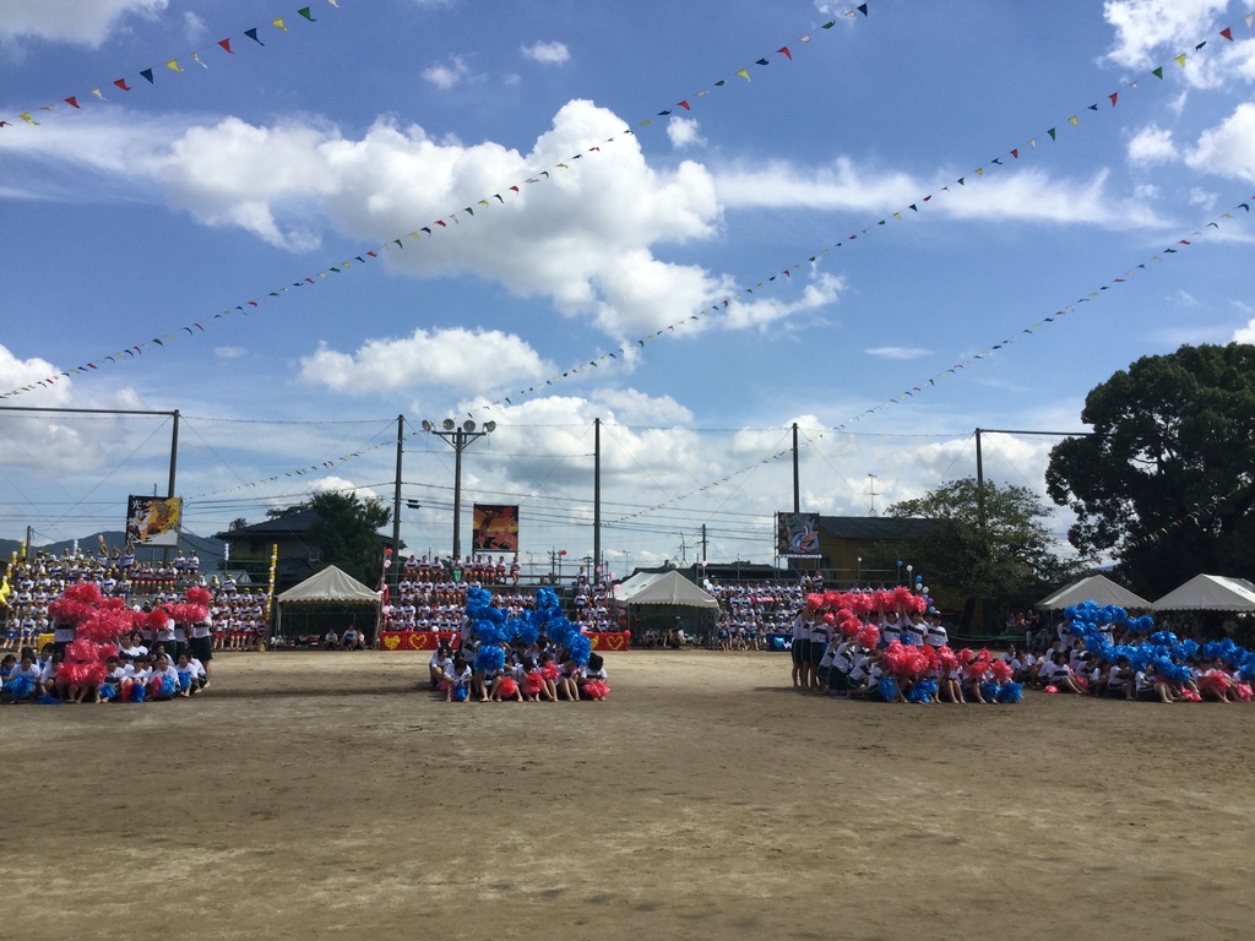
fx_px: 1124
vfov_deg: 45.4
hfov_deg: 58.4
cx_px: 628
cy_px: 470
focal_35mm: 31
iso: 25
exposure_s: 1/1942
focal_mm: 3.3
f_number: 2.4
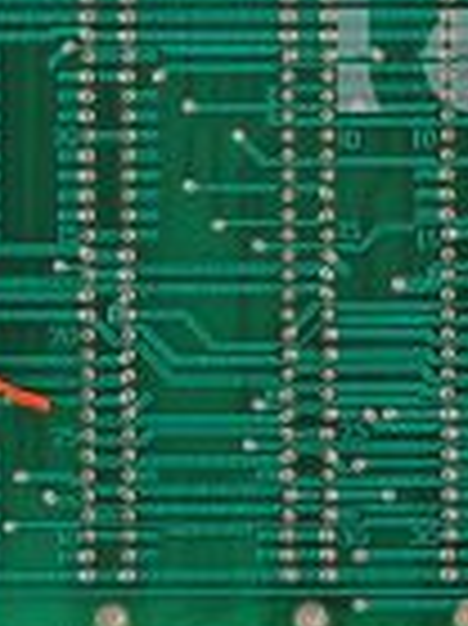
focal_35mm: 207
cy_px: 7
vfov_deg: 9.5
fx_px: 3737
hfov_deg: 7.0
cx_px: 788
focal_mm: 50
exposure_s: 1/125
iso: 1600
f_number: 11
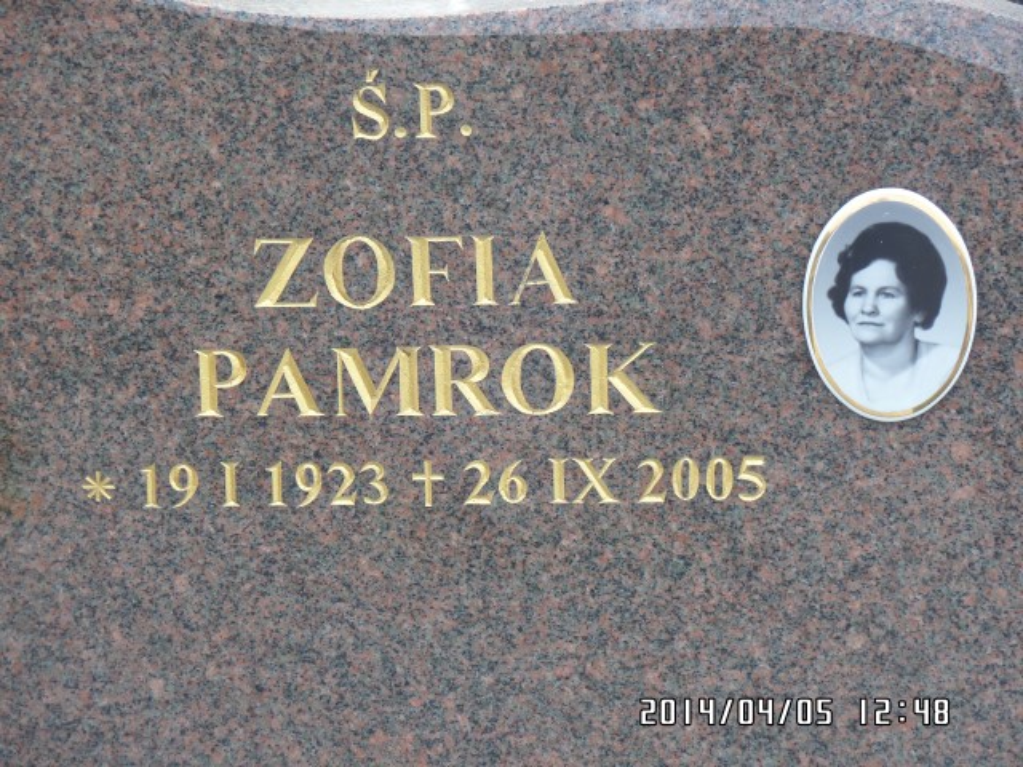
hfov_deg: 14.0
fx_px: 4167
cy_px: 384
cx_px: 512
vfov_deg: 10.5
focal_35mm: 141
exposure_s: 1/125
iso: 100
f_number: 4.2
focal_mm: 25.2
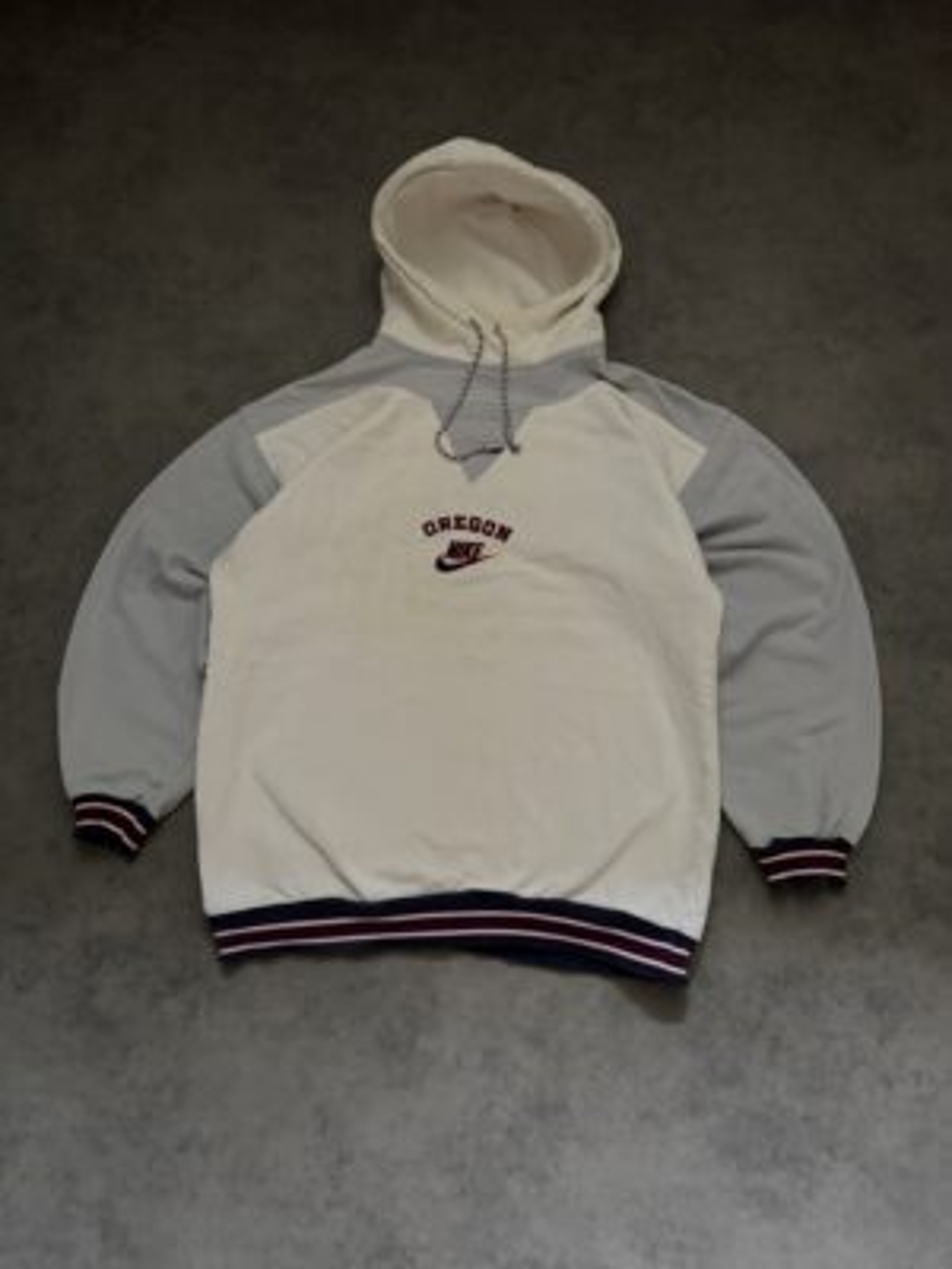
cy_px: 634
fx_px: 880
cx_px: 476
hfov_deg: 56.8
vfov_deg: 71.6
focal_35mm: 24
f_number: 1.78
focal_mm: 6.76
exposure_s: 1/34
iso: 1000
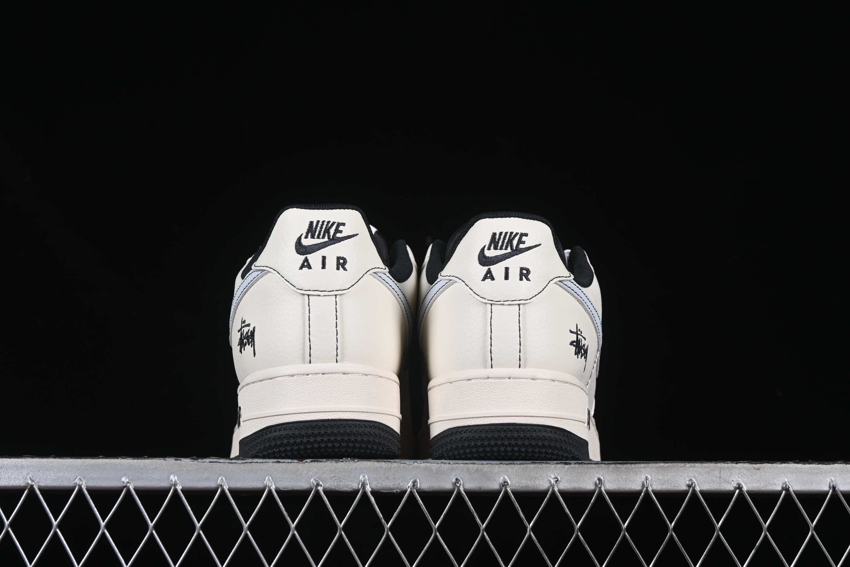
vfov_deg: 18.2
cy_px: 284
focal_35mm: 75
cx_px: 425
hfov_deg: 27.0
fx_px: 1771
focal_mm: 50
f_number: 8
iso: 160
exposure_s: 1/80
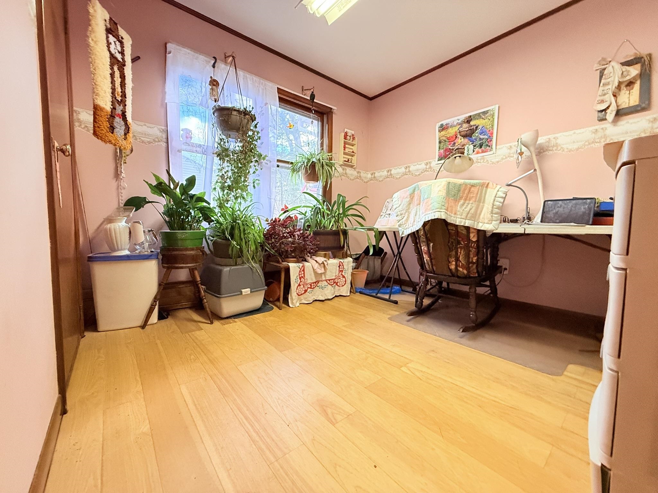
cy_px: 246
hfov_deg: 102.1
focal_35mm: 14
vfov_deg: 85.7
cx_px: 329
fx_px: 266
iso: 500
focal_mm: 2.22
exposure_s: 1/120
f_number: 2.2
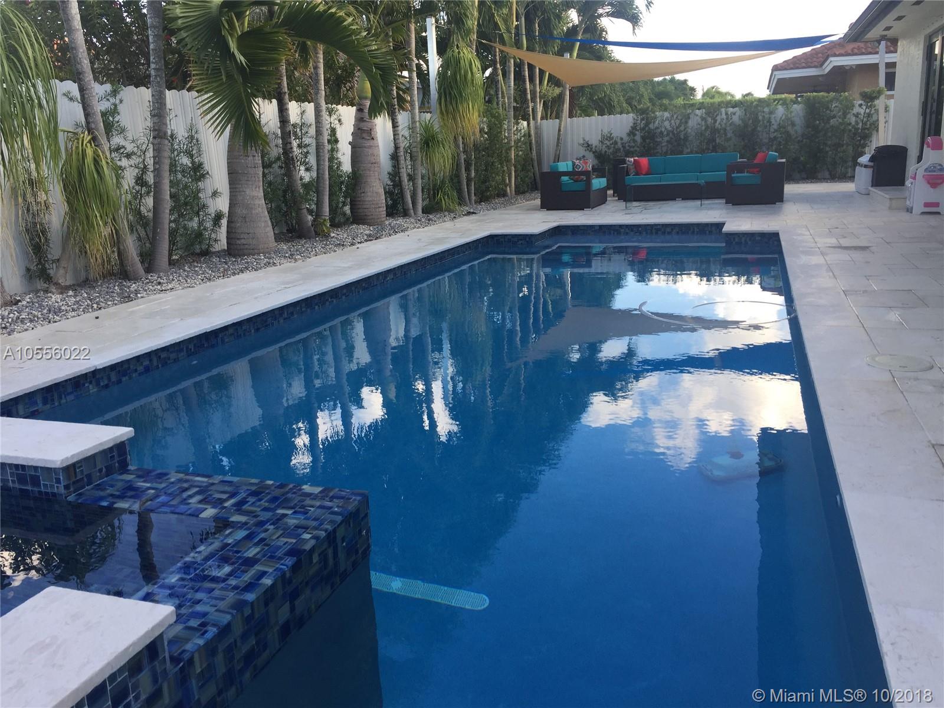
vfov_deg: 48.2
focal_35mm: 29
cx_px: 472
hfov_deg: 61.7
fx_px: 791
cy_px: 354
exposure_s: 1/179
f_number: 2.2
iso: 32
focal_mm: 4.15
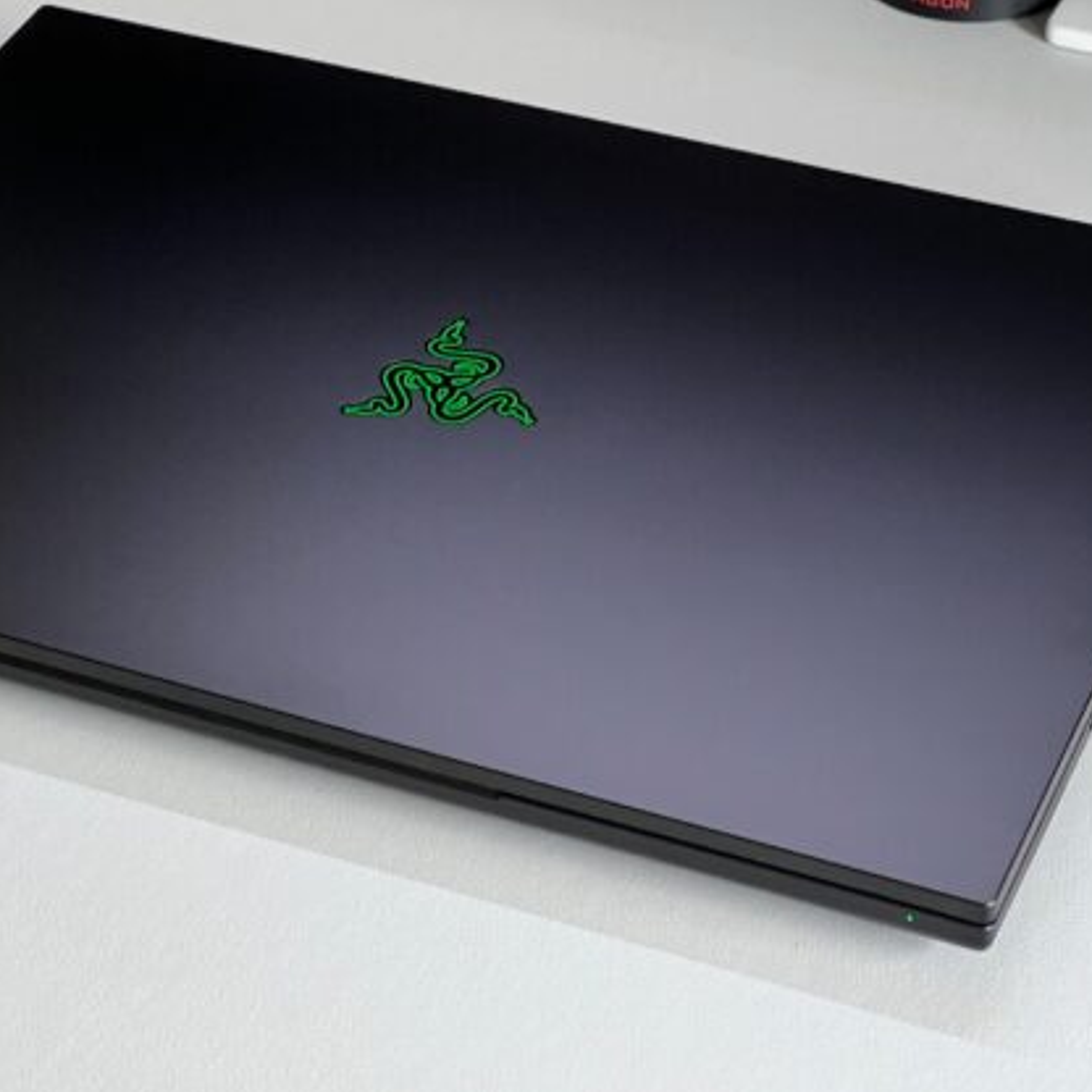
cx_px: 446
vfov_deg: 15.3
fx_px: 4069
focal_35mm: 114
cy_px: 430
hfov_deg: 15.3
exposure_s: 1/78
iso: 200
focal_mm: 9
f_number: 2.8
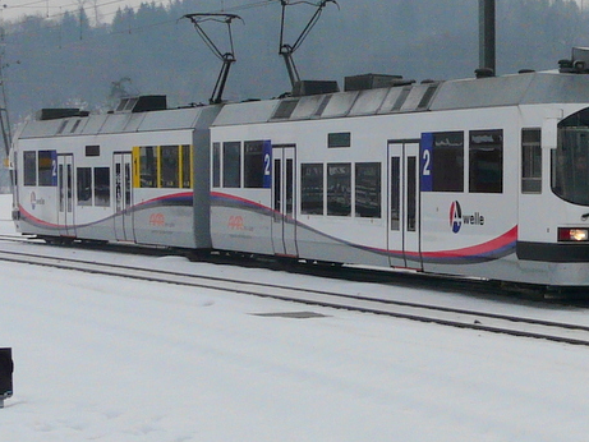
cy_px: 118
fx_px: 1515
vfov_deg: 16.5
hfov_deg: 21.8
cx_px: 446
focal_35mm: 89
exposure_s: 1/250
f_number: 5.6
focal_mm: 6.7
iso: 100
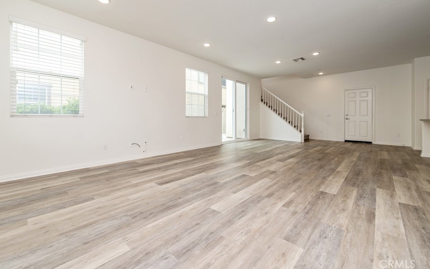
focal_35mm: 15
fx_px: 176
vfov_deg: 74.5
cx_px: 218
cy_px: 120
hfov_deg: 101.5
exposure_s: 1/100
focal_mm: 14
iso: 200
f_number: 5
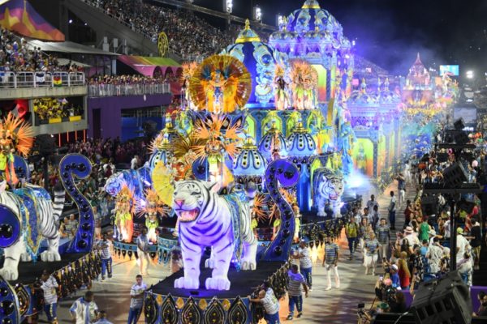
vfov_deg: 19.5
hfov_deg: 28.8
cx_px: 244
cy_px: 162
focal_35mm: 70
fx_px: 947
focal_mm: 70
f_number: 5
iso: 2000
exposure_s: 1/160
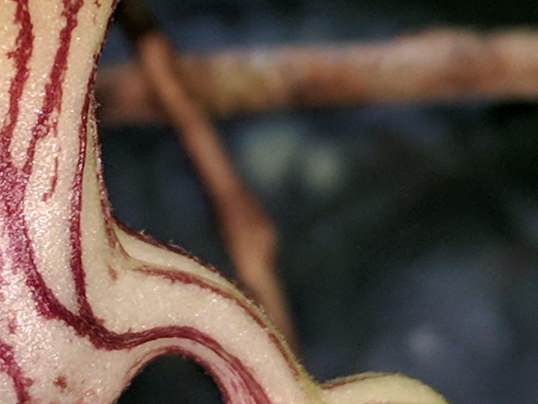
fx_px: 1508
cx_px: 67
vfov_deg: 15.1
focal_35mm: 97
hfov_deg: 19.9
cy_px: 63
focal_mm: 4.67
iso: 90
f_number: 2
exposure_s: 1/125
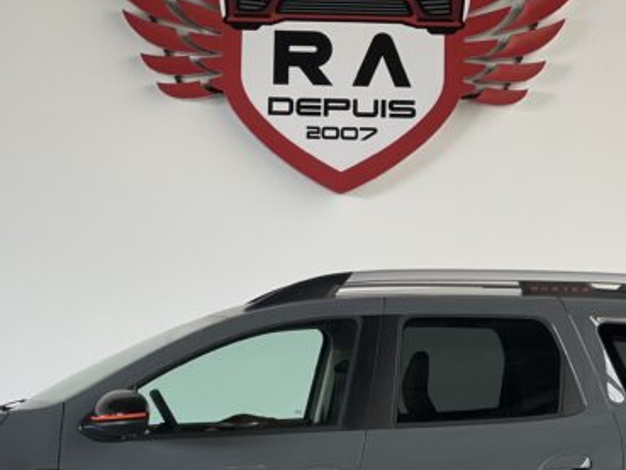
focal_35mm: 167
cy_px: 260
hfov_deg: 11.8
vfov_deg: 8.9
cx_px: 293
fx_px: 3021
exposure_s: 1/40
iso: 160
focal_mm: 9
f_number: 2.8
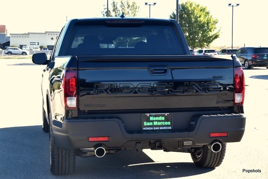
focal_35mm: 72
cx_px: 134
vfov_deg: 18.9
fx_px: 536
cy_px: 90
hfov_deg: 28.1
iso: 220
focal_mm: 48
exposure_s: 1/250
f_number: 8
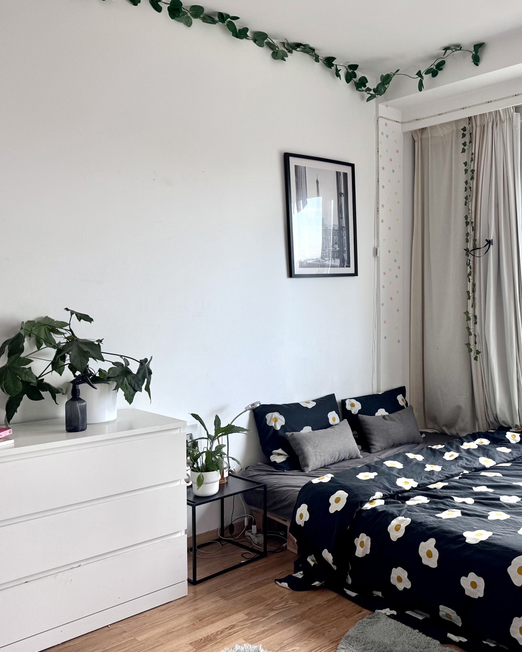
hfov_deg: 43.2
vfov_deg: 55.7
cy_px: 321
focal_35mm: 32
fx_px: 618
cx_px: 433
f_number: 1.78
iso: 64
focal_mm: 6.76
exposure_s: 1/100
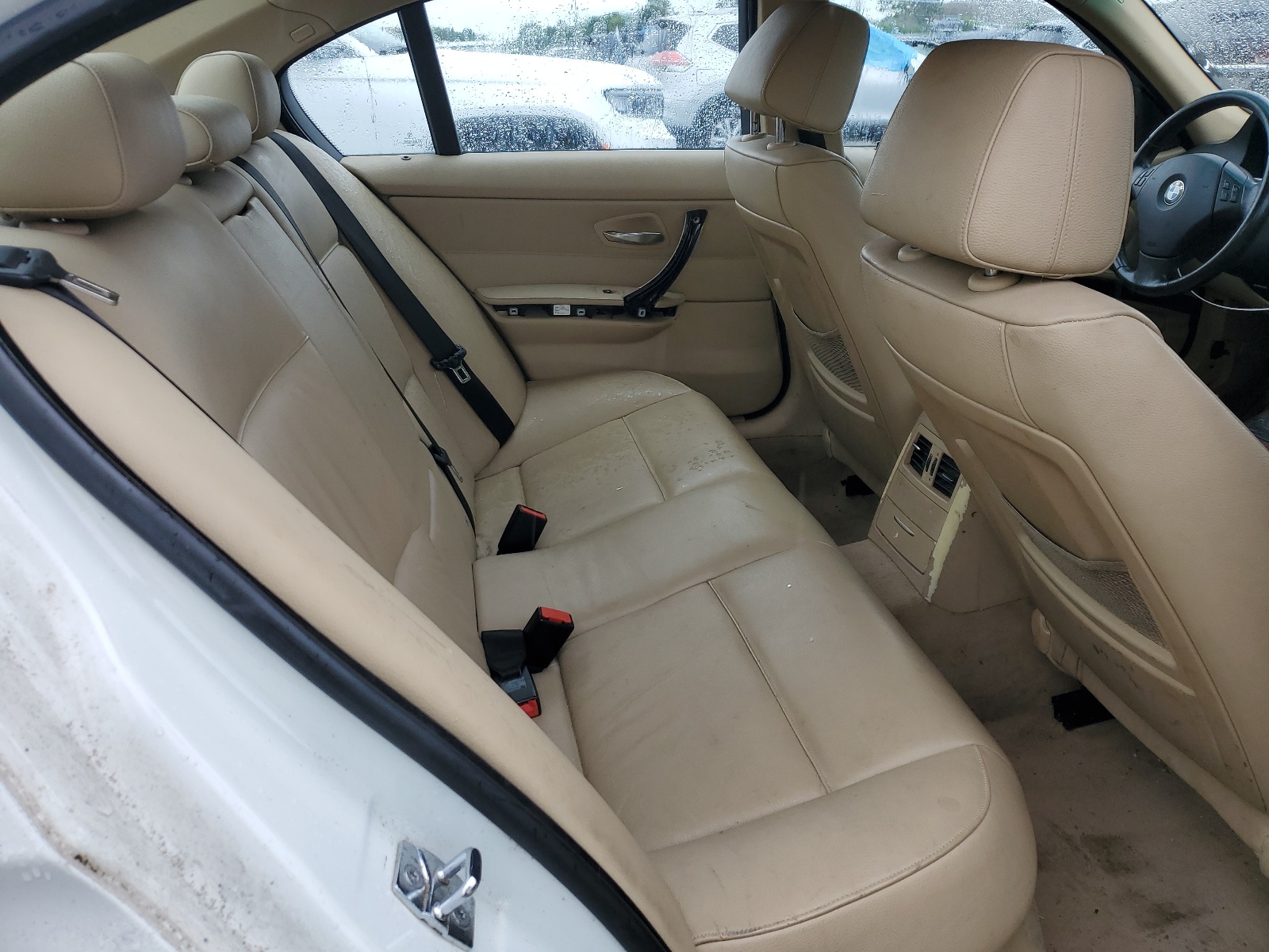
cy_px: 476
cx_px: 634
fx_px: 953
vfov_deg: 53.1
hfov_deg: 67.3
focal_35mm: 26
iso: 50
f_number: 1.5
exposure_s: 1/196
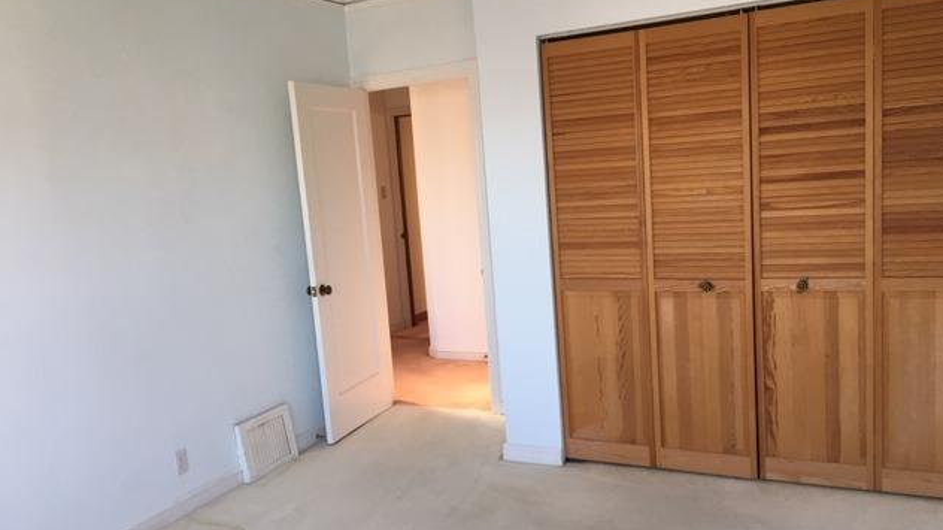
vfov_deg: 36.6
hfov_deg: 61.0
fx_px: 800
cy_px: 296
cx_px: 474
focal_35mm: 32
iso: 25
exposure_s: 1/40
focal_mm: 4.15
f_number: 2.2
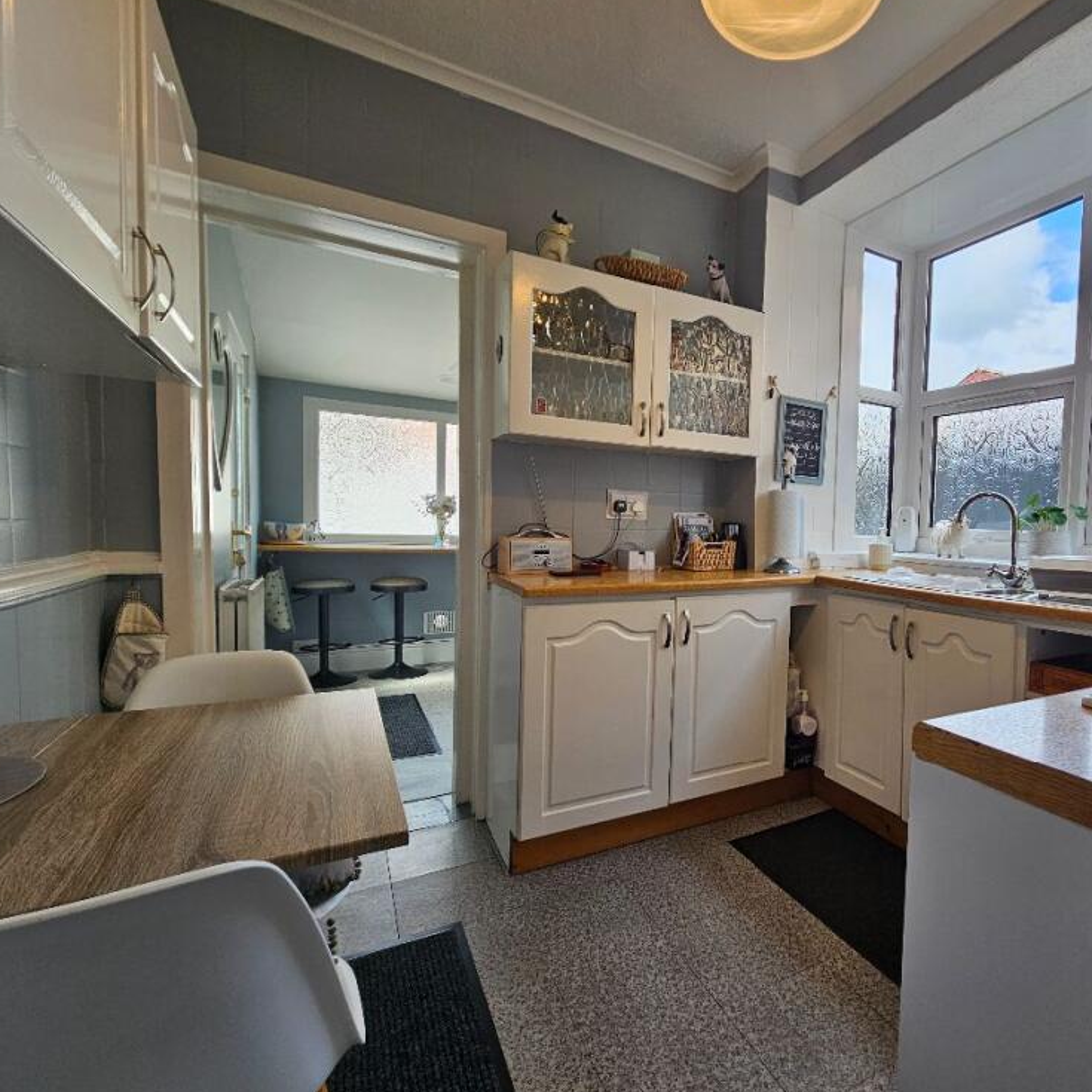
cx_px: 737
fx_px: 571
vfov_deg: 87.4
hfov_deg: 84.1
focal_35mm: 16
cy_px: 554
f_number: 2.2
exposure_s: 1/153
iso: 50
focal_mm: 2.2
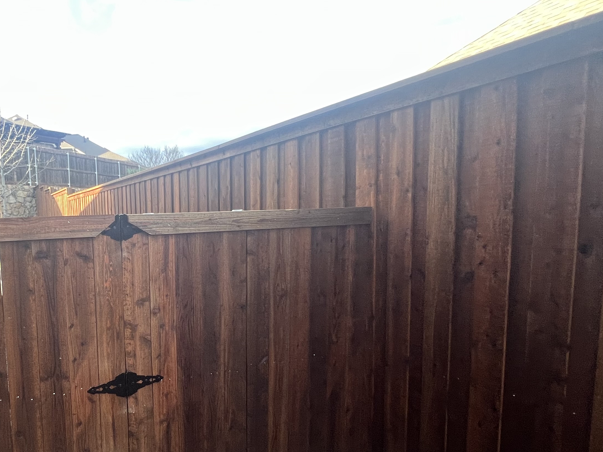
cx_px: 134
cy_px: 274
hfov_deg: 66.0
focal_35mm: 24
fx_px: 418
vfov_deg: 56.3
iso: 80
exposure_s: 1/99
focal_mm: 1.57
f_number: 1.8
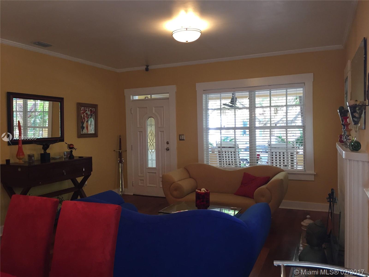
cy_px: 138
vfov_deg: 48.2
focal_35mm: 29
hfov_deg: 61.7
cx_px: 184
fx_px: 309
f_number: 2.2
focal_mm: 4.15
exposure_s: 1/30
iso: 40
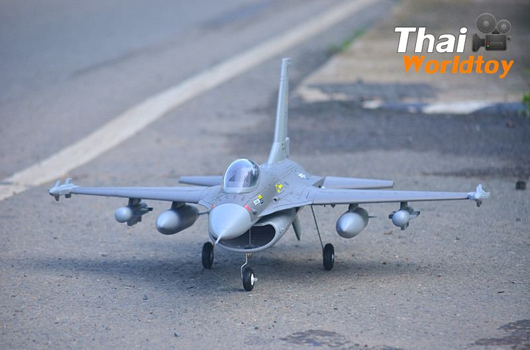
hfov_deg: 11.3
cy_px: 175
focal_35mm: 183
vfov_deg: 7.5
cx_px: 265
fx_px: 2687
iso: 160
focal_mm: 122
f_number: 5.6
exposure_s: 1/200
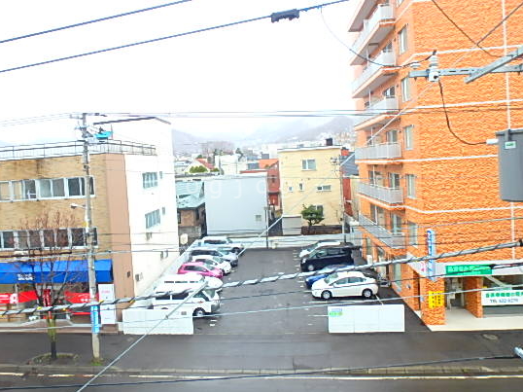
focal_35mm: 25
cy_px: 187
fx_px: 378
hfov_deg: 69.2
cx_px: 230
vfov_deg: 54.8
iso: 125
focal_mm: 3.7
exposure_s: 1/60
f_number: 3.5
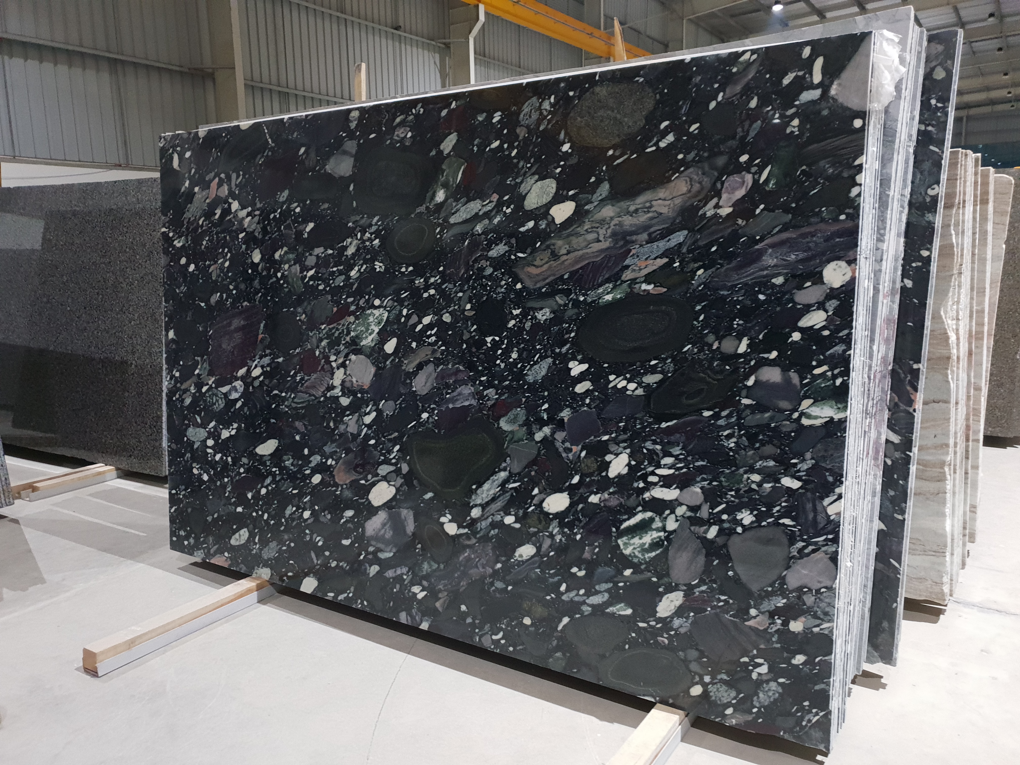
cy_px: 382
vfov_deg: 53.1
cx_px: 510
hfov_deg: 67.3
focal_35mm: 26
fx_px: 766
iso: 320
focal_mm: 4.3
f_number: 1.5
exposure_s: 1/20
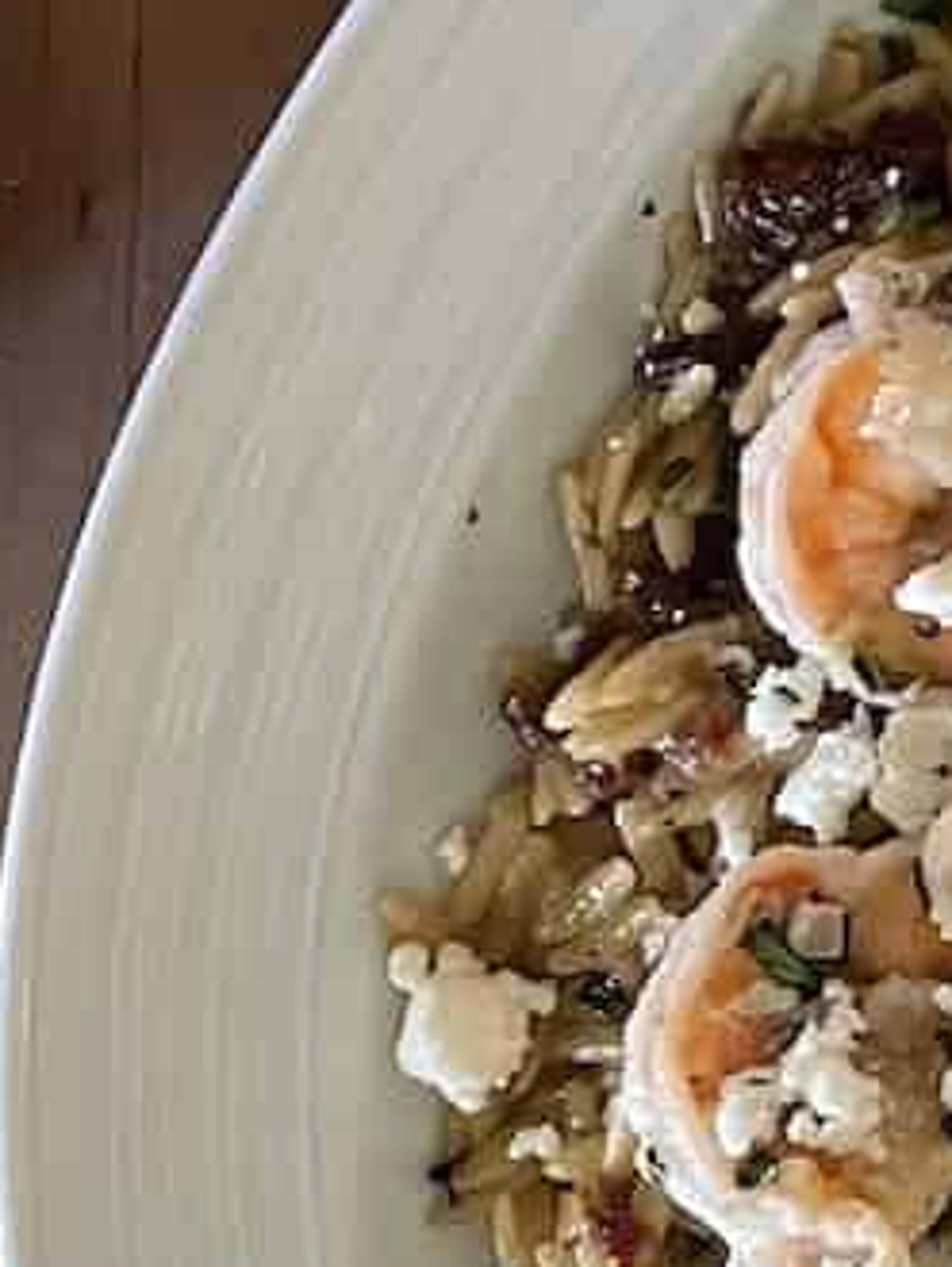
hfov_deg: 11.0
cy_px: 211
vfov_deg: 15.5
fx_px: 4614
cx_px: 1708
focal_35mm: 126
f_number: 1.6
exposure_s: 1/60
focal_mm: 4.2
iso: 500
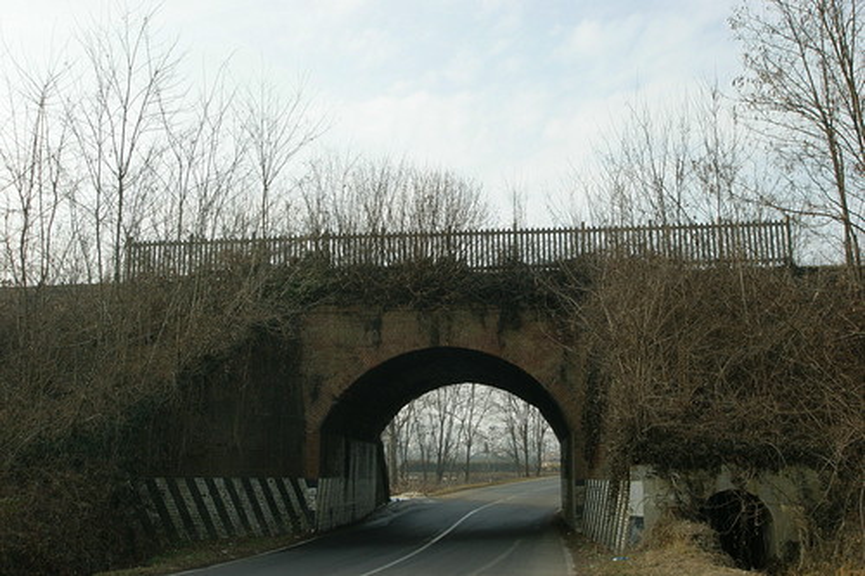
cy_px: 288
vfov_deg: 36.8
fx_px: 865
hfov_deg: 53.1
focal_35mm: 36
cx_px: 432
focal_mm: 24
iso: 100
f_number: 11
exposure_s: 1/80
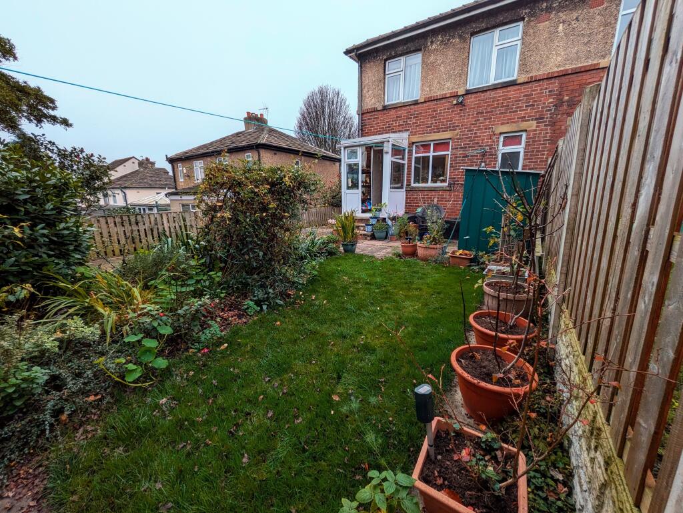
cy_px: 256
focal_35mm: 14
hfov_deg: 102.0
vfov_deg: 85.7
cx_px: 342
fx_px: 276
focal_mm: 1.83
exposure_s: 1/238
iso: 48
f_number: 2.2
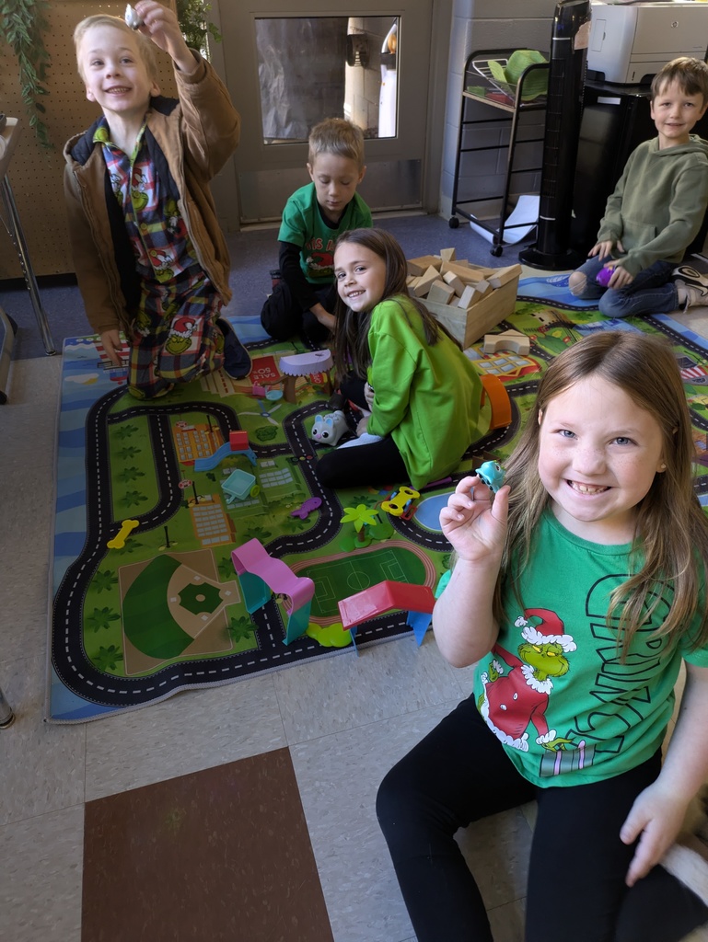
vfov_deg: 69.4
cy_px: 471
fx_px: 681
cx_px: 354
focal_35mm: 25
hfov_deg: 54.9
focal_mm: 5.43
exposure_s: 1/60
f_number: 1.89
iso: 240
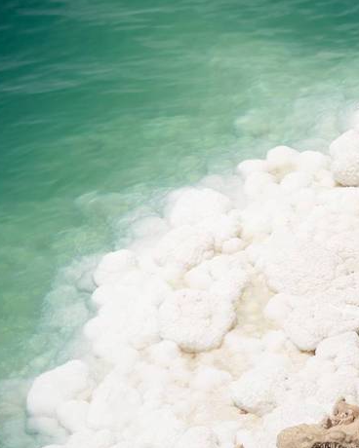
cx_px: 313
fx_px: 3834
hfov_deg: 5.4
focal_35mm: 289
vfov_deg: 6.7
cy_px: 224
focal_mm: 135
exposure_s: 1/640
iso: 100
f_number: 5.6
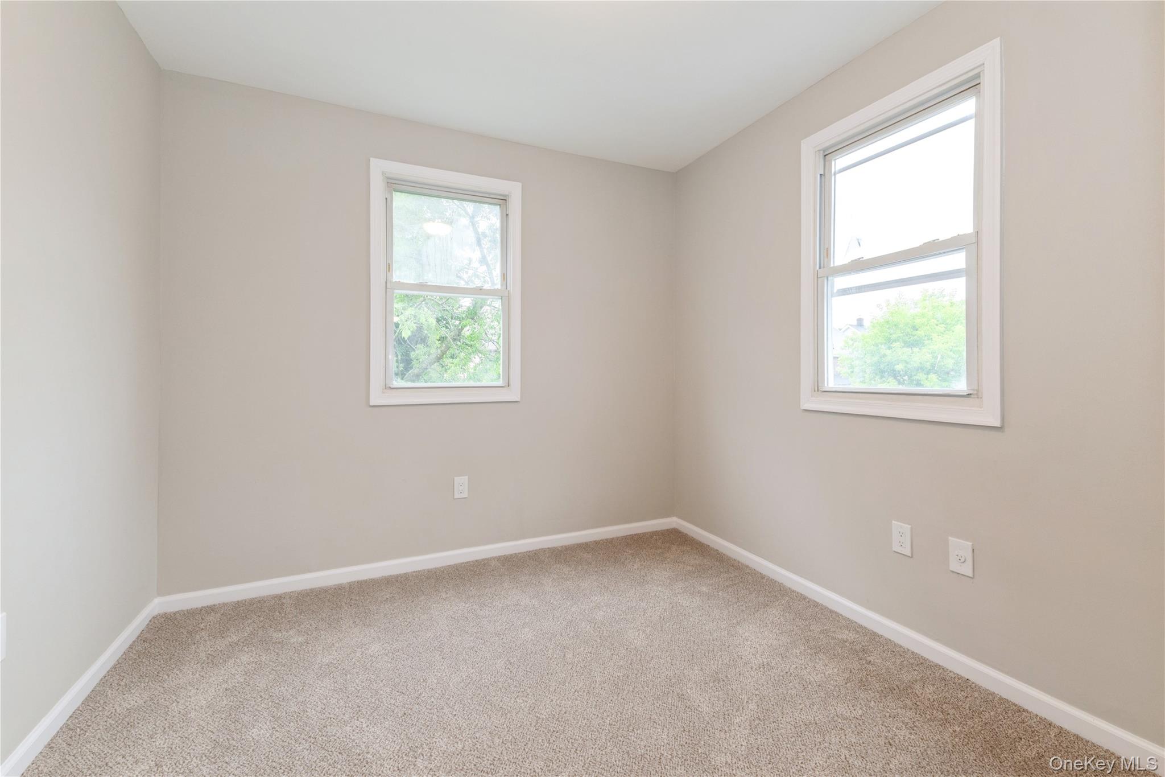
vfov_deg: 77.3
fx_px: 485
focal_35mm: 15
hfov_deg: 100.4
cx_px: 582
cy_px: 388
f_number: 14
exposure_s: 1/15
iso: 640
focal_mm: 15
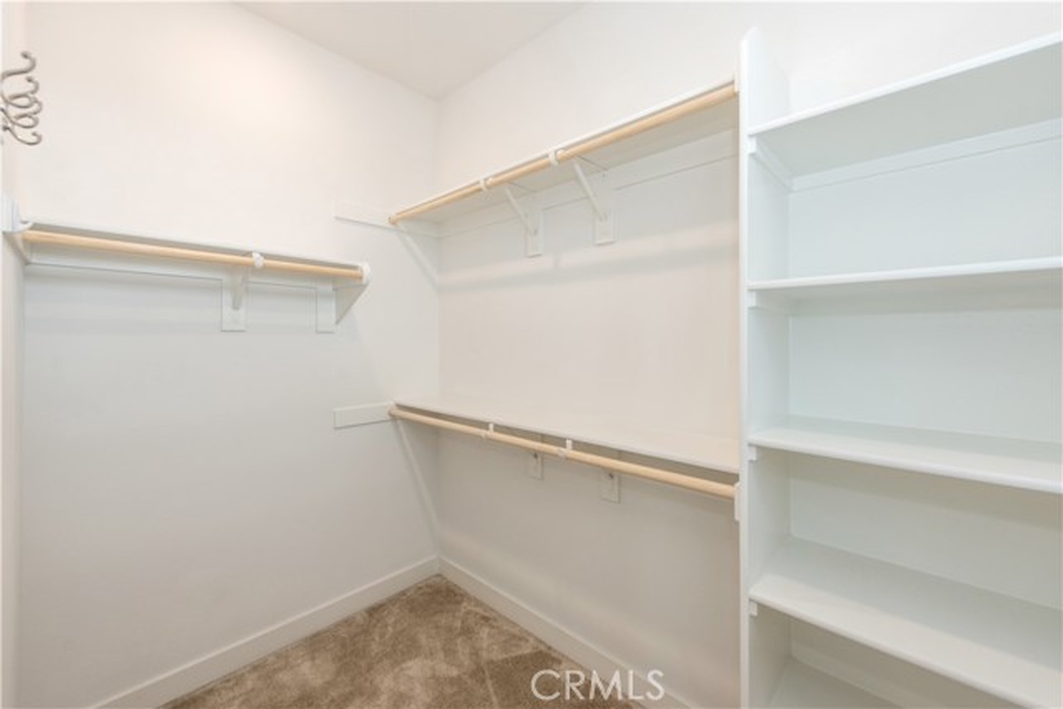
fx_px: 413
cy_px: 354
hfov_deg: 104.2
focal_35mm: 14
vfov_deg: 81.2
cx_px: 532
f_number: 5.6
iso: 800
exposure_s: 1/125
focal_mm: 14
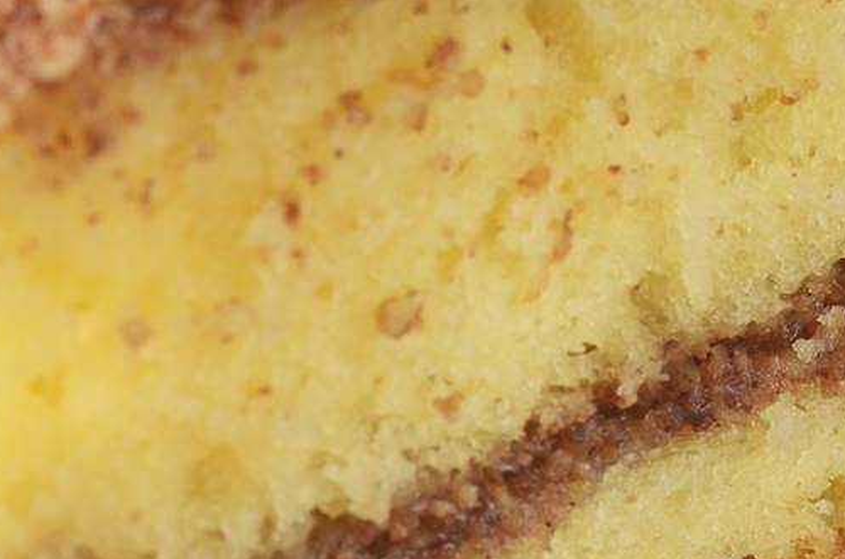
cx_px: 421
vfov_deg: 3.4
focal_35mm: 403
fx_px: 9445
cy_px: 336
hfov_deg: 5.1
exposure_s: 1/30
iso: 100
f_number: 8
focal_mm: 105
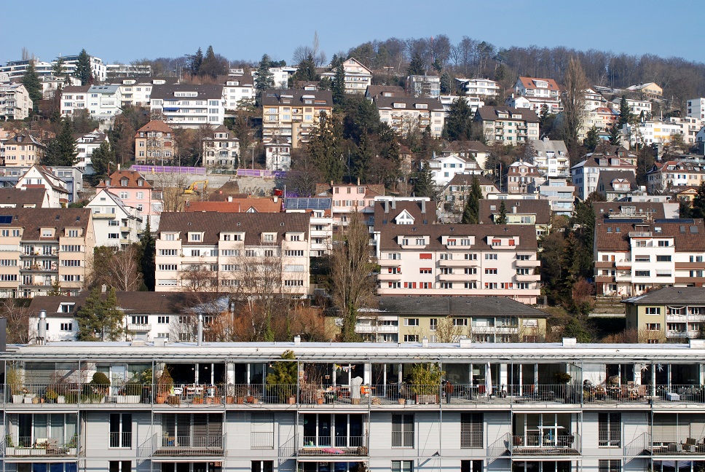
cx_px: 352
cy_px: 236
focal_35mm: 66
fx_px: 1294
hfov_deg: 30.5
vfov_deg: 20.7
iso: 200
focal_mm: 44
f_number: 7.1
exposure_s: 1/200
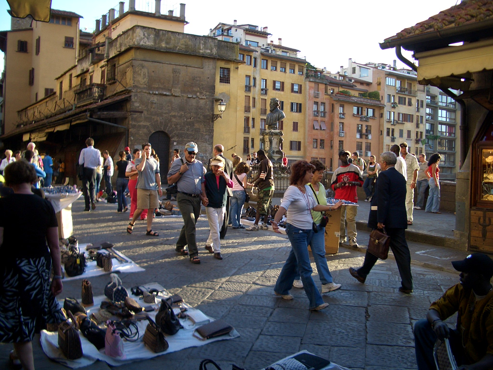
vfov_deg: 40.7
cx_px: 246
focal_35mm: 35
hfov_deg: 52.6
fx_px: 498
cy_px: 185
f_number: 2.6
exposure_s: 1/200
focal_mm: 5.8
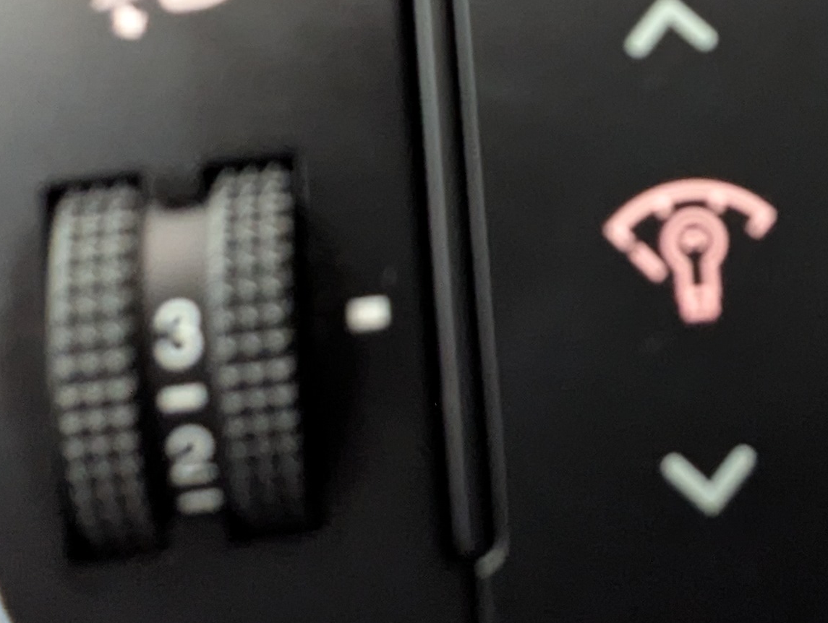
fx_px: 1365
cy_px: -72
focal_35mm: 57
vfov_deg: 24.0
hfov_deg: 32.7
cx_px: 670
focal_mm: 2.35
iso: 517
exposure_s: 1/25.7
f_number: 2.2
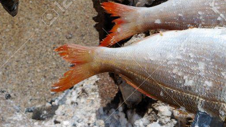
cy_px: -19
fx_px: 1314
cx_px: 149
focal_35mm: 219
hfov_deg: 9.8
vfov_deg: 5.5
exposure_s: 1/200
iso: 200
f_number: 16
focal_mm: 55
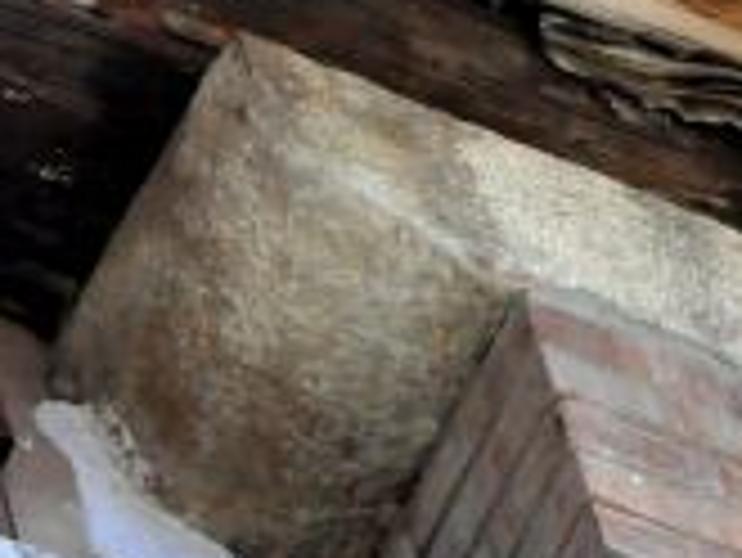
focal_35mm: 938
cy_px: 202
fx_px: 20120
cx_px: 1439
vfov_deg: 1.6
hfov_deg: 2.1
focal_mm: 105
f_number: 10
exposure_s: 1/400
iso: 2000
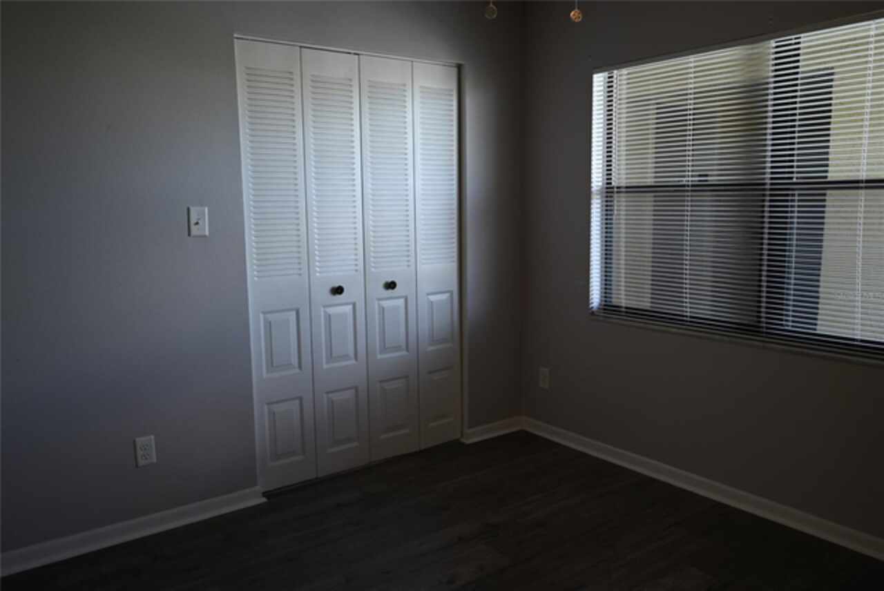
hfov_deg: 67.3
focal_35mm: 27
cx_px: 442
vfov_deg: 48.0
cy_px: 296
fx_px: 664
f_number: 4
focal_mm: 18
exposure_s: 1/40
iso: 160
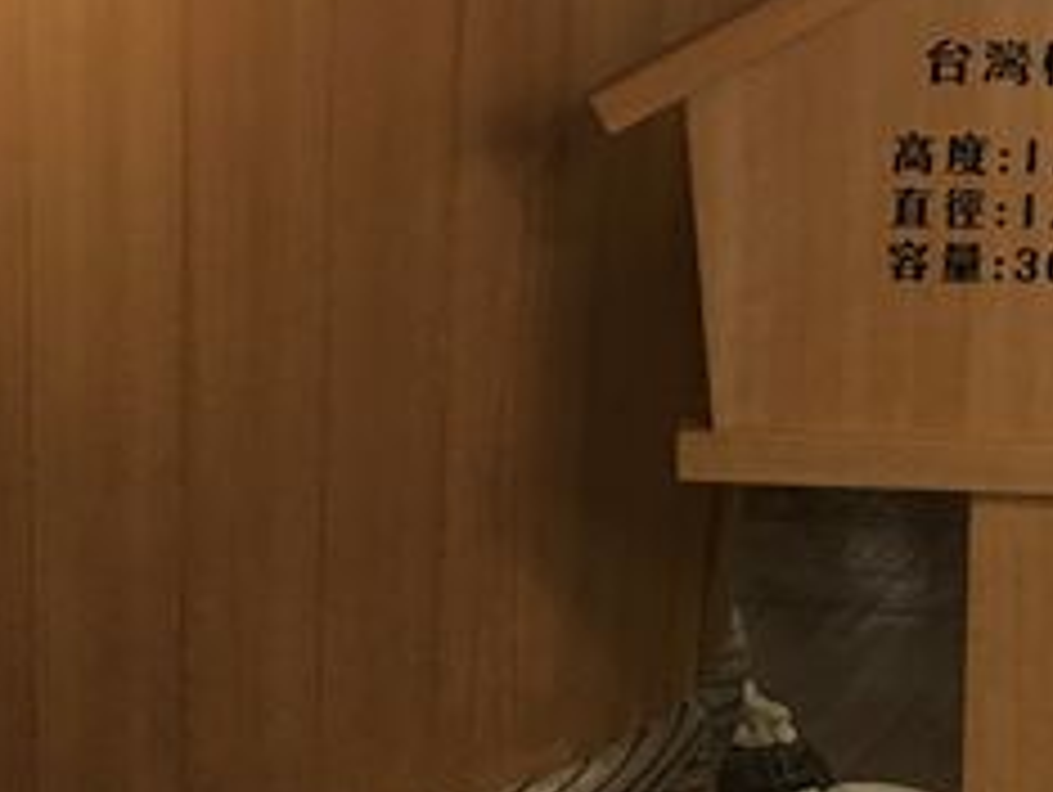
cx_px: 14
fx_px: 3015
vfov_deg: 15.0
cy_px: 324
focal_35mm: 99
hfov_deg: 19.3
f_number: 2.2
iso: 50
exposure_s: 1/15
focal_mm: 4.15
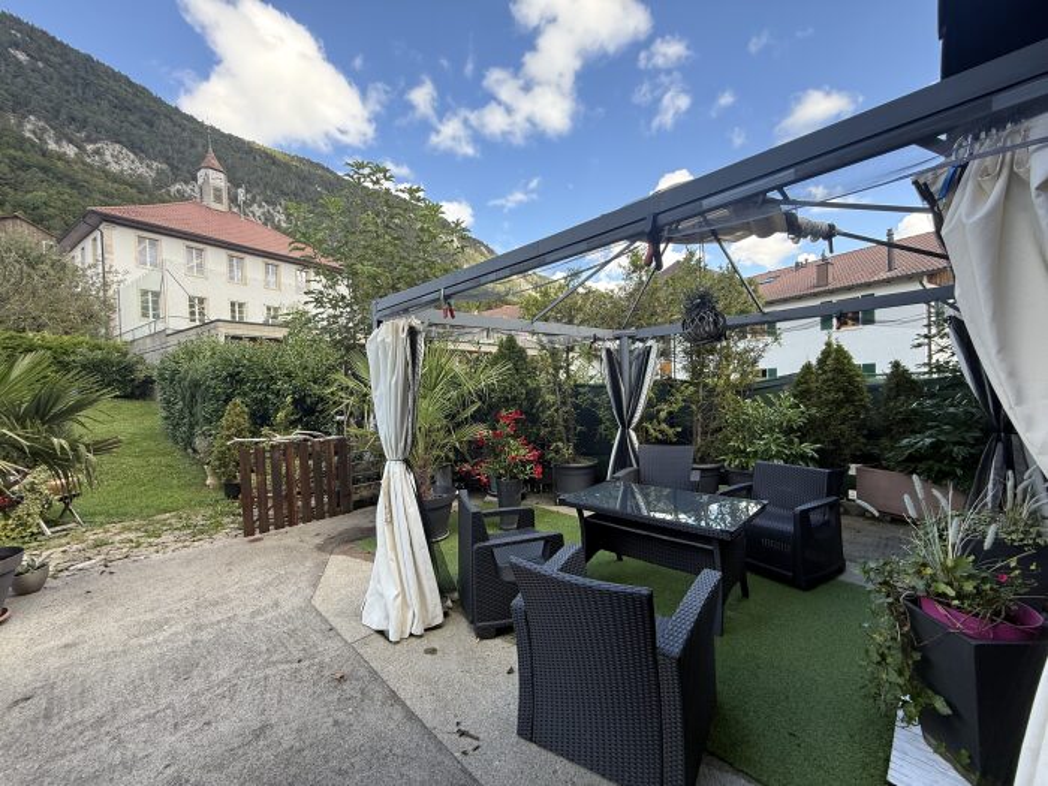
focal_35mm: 14
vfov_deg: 85.7
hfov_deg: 102.1
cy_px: 393
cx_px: 524
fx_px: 424
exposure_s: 1/178
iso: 64
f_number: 2.2
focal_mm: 2.22
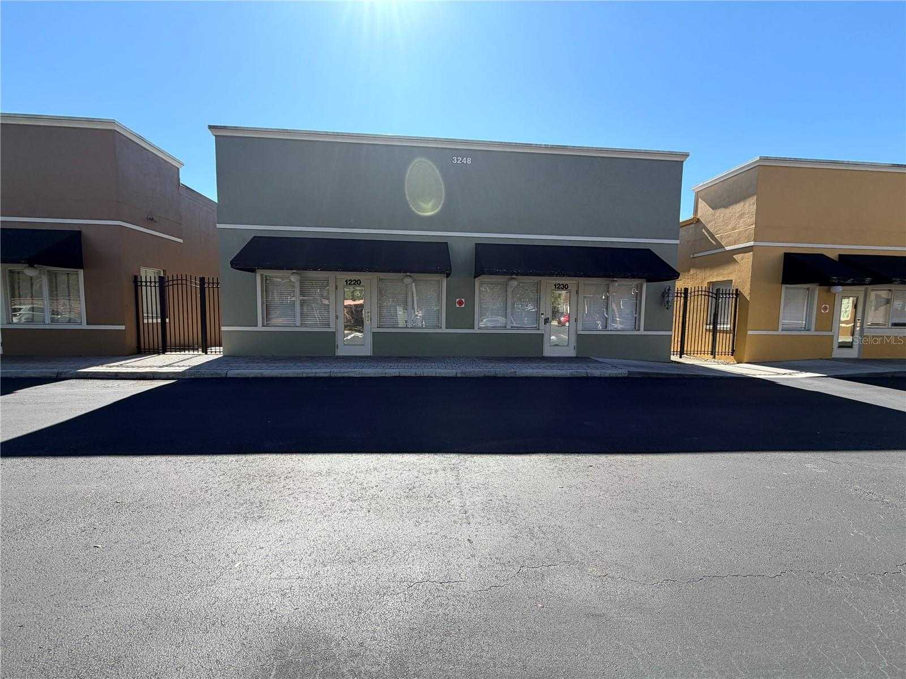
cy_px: 340
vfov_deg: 85.7
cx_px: 453
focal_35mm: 14
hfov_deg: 102.1
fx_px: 366
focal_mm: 2.22
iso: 32
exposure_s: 1/770
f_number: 2.2
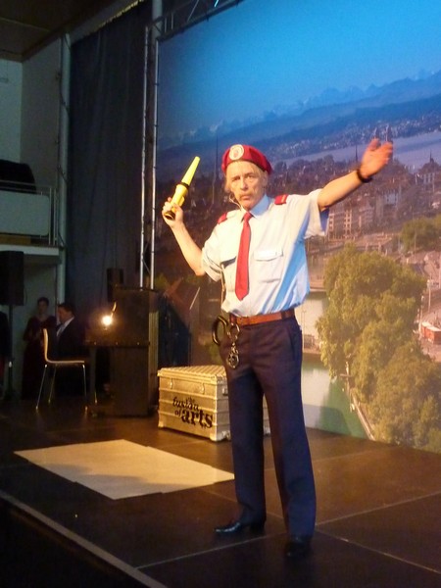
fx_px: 696
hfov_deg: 35.1
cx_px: 220
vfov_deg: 45.8
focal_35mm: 41
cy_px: 294
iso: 800
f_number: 3.4
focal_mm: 4.7
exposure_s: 1/30
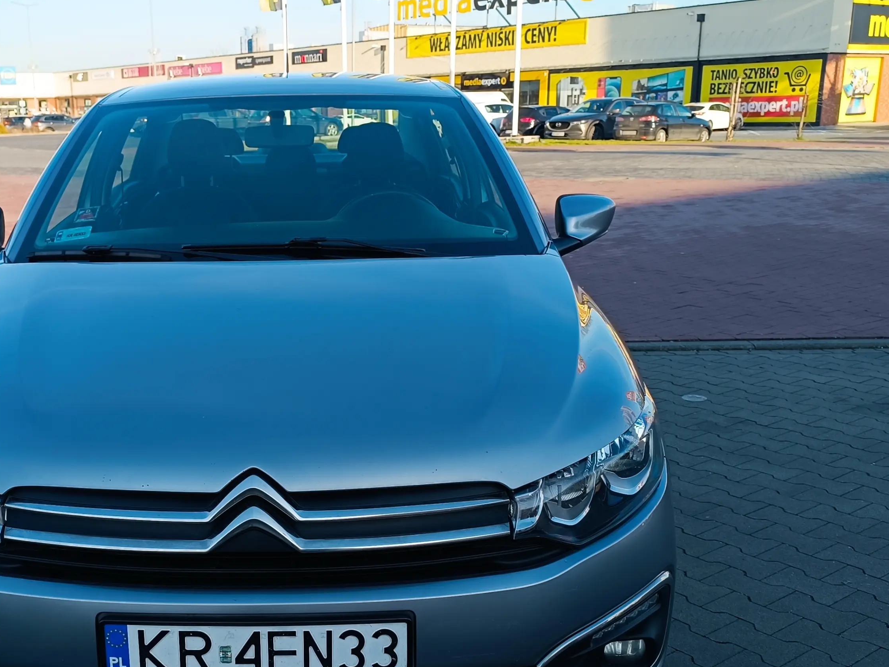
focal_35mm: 41
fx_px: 1053
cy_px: 396
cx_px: 286
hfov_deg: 45.0
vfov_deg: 35.0
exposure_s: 1/221
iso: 50
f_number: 1.65
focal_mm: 6.14
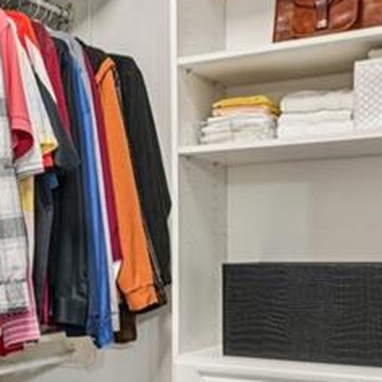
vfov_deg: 28.8
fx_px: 737
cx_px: -74
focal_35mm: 59
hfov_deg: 26.0
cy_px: 270
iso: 400
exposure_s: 1/5
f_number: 8
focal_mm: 16
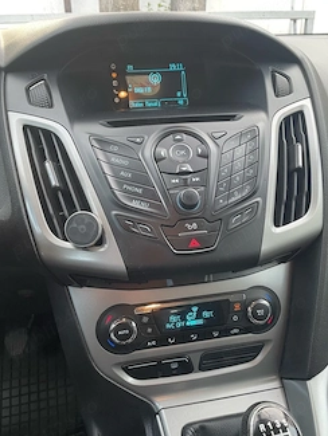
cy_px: 240
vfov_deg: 56.7
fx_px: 404
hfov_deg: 44.1
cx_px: 186
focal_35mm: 32
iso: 160
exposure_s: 1/60
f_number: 1.6
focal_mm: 4.2
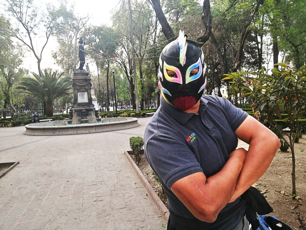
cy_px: 115
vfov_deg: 51.4
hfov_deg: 65.3
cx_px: 153
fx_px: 239
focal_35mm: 27
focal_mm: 3.6
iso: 50
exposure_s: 1/170
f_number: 1.8
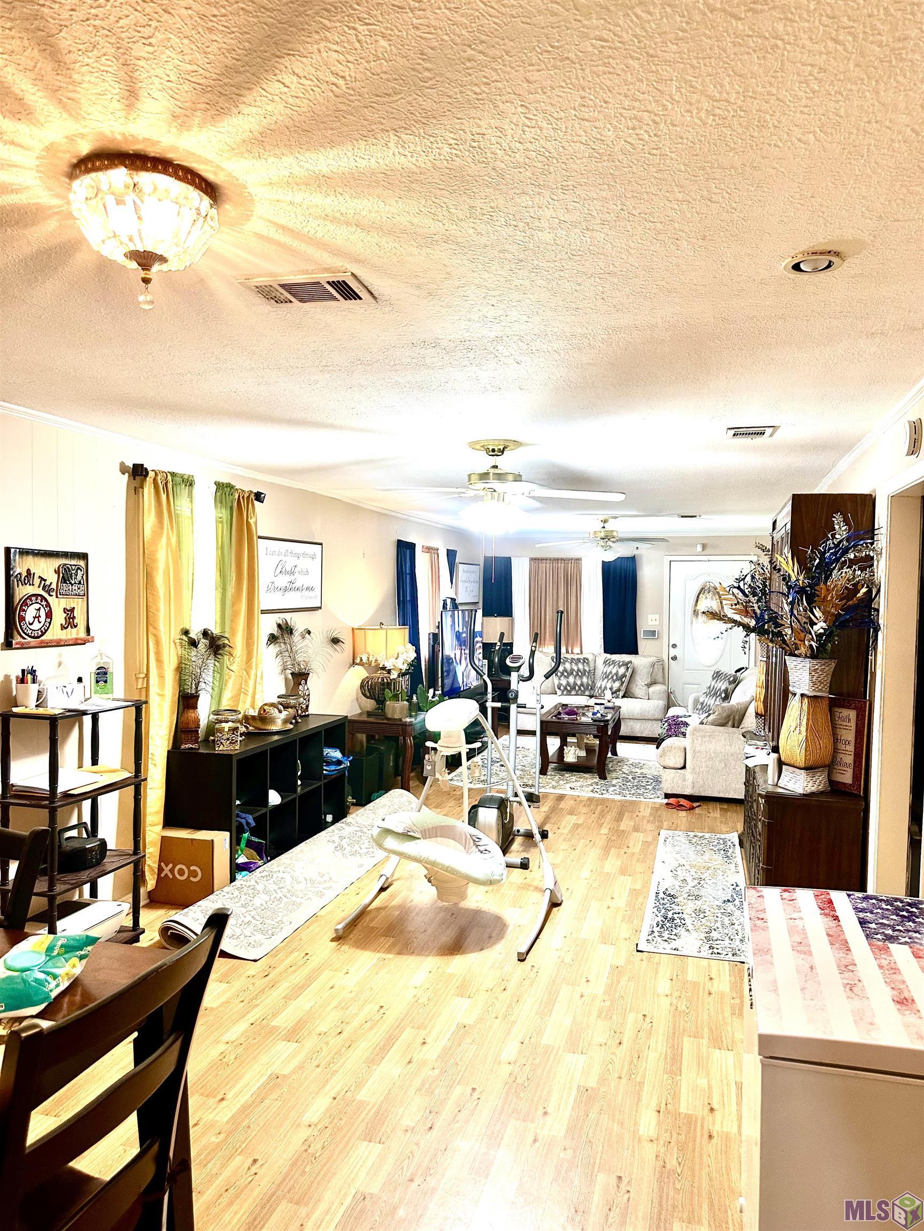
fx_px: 854
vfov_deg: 71.6
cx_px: 462
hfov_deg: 56.8
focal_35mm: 24
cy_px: 616
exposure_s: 1/60
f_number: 1.78
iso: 200
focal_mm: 6.86
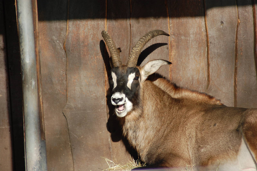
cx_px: 128
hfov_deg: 4.6
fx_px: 3210
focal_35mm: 450
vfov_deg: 3.0
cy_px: 86
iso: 400
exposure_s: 1/800
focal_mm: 300
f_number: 5.6
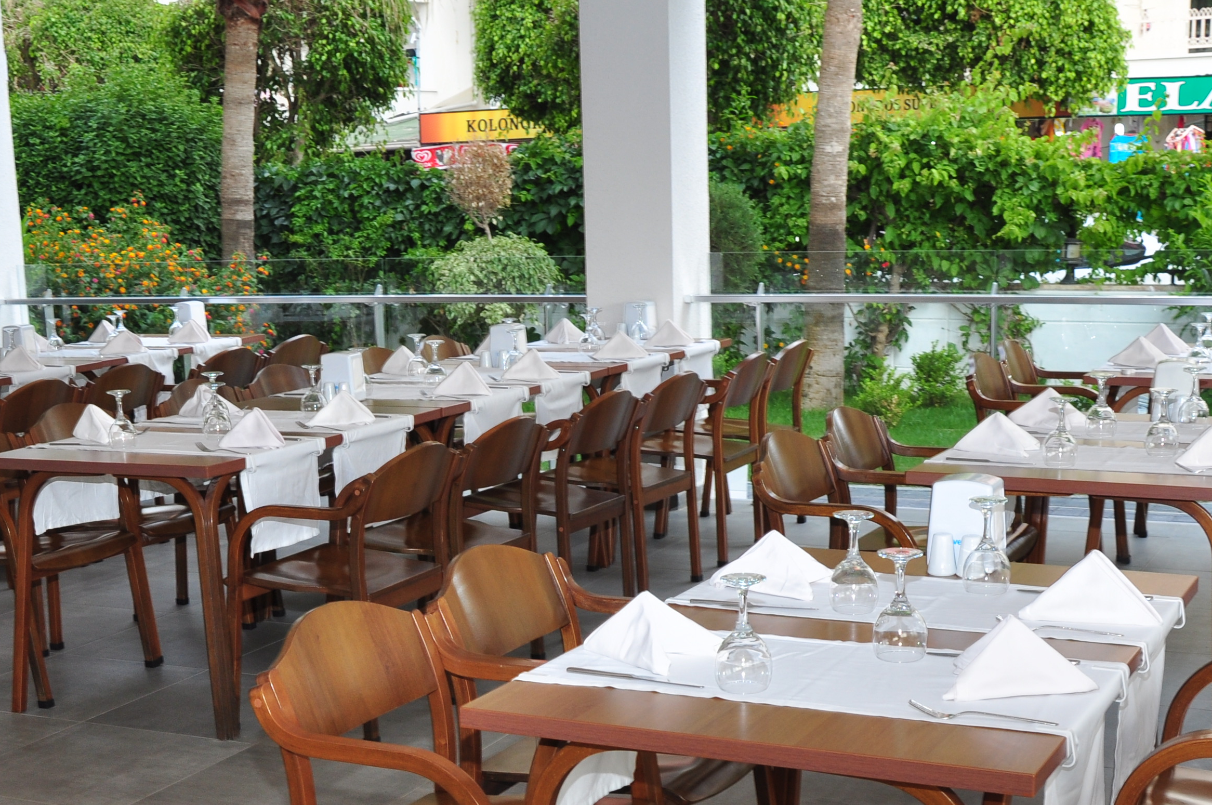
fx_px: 1948
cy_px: 684
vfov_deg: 22.9
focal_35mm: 58
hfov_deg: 34.5
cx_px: 500
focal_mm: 21
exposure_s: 1/25
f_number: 9
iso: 200
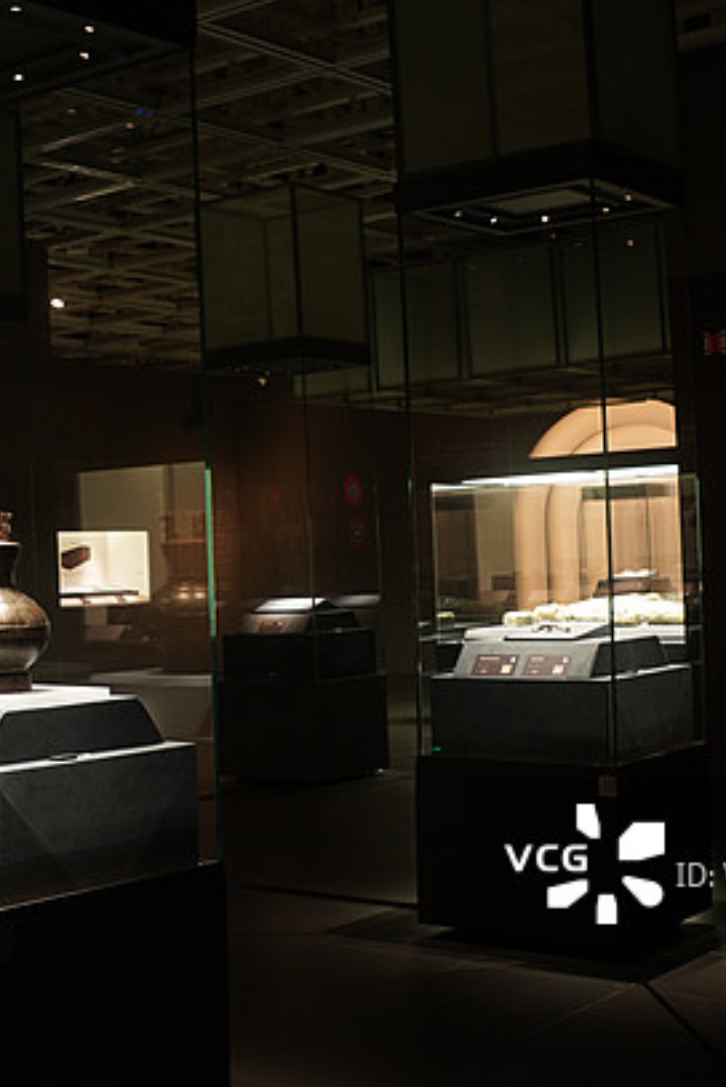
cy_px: 533
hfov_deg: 24.4
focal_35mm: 53
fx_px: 1600
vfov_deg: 37.5
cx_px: -8
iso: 160
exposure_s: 1.6
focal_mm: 18
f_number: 5.6
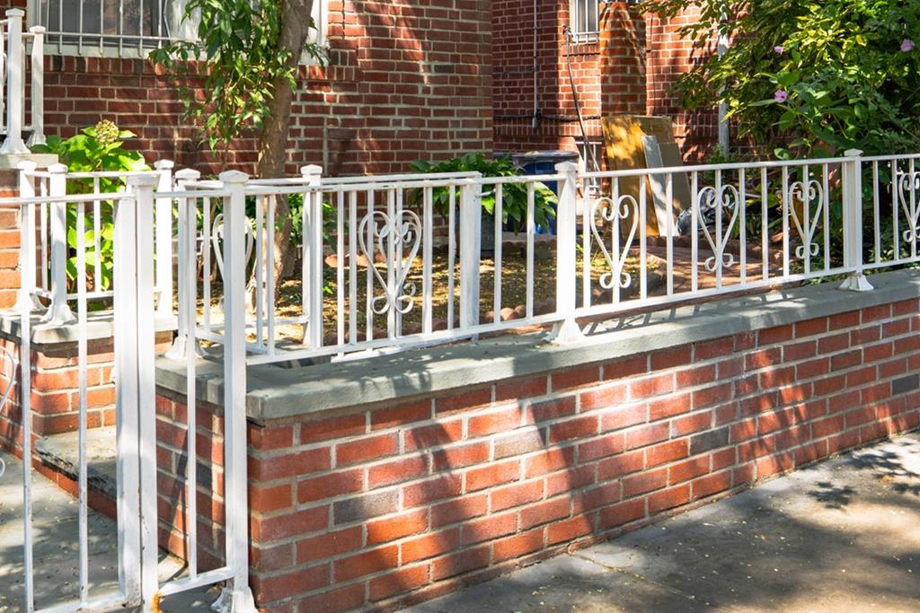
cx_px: 331
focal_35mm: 48
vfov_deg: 27.1
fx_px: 1227
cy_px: 59
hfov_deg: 40.7
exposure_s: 1/3200
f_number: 5.6
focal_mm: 24
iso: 320
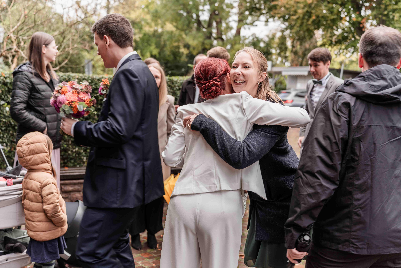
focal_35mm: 37
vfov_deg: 35.9
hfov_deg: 51.9
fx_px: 412
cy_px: 134
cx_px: 200
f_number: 2.8
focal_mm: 37
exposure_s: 1/125
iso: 100
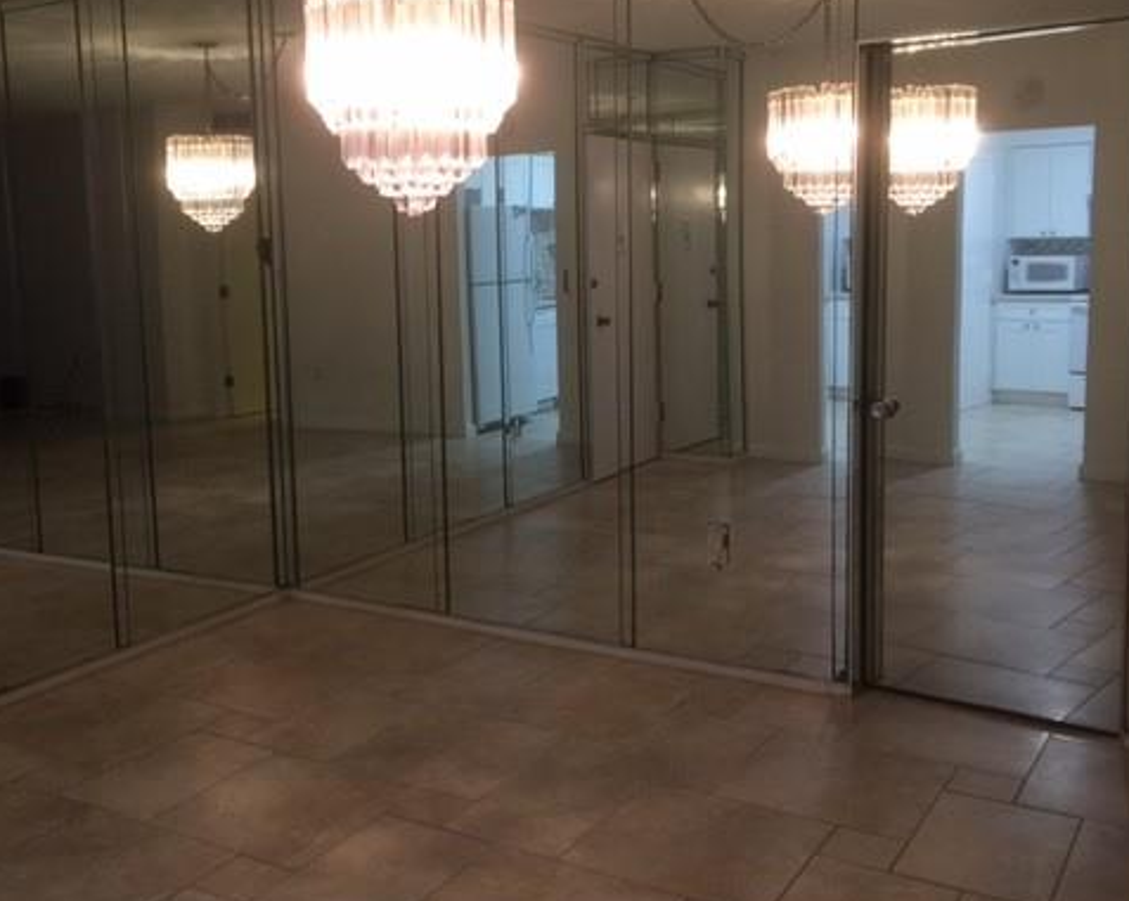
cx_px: 518
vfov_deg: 39.1
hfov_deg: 47.9
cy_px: 402
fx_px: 1269
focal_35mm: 38
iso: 80
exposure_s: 1/15
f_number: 2.2
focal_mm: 4.15
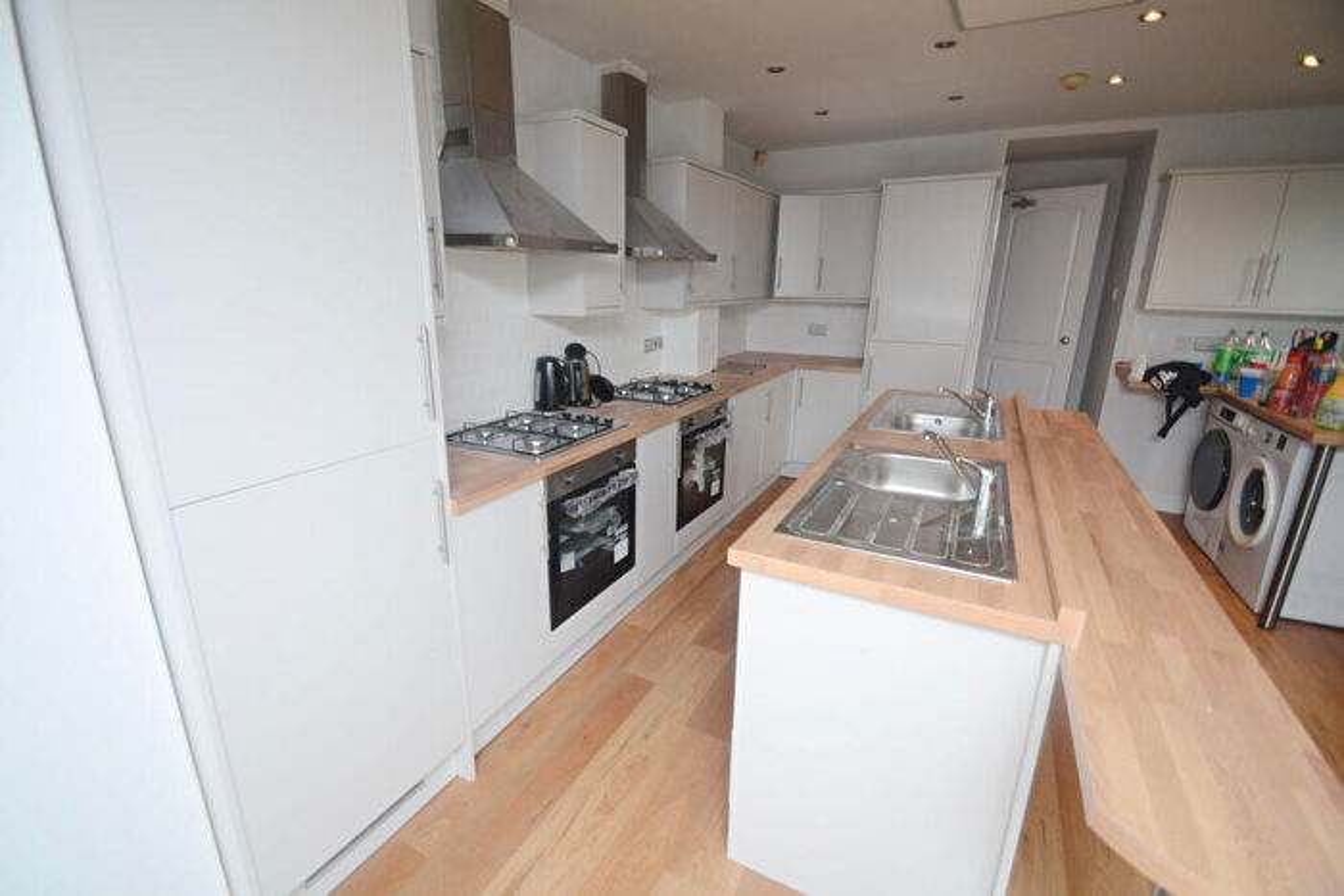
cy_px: 448
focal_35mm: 15
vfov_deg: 77.4
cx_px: 672
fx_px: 560
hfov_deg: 100.4
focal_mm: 10
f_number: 3.5
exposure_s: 1/100
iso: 400
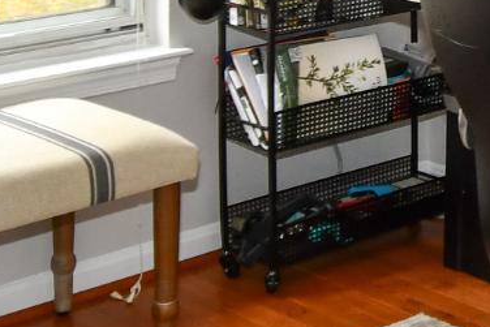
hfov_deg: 20.1
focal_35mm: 98
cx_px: 494
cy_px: -25
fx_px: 1334
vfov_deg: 13.7
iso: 400
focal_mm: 12
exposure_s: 1/60
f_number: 4
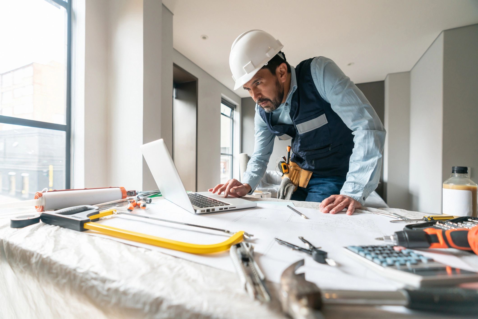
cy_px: 160
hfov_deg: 96.7
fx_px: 212
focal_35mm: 16
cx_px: 239
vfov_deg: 73.8
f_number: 2.8
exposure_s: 1/125
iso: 200
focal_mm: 16
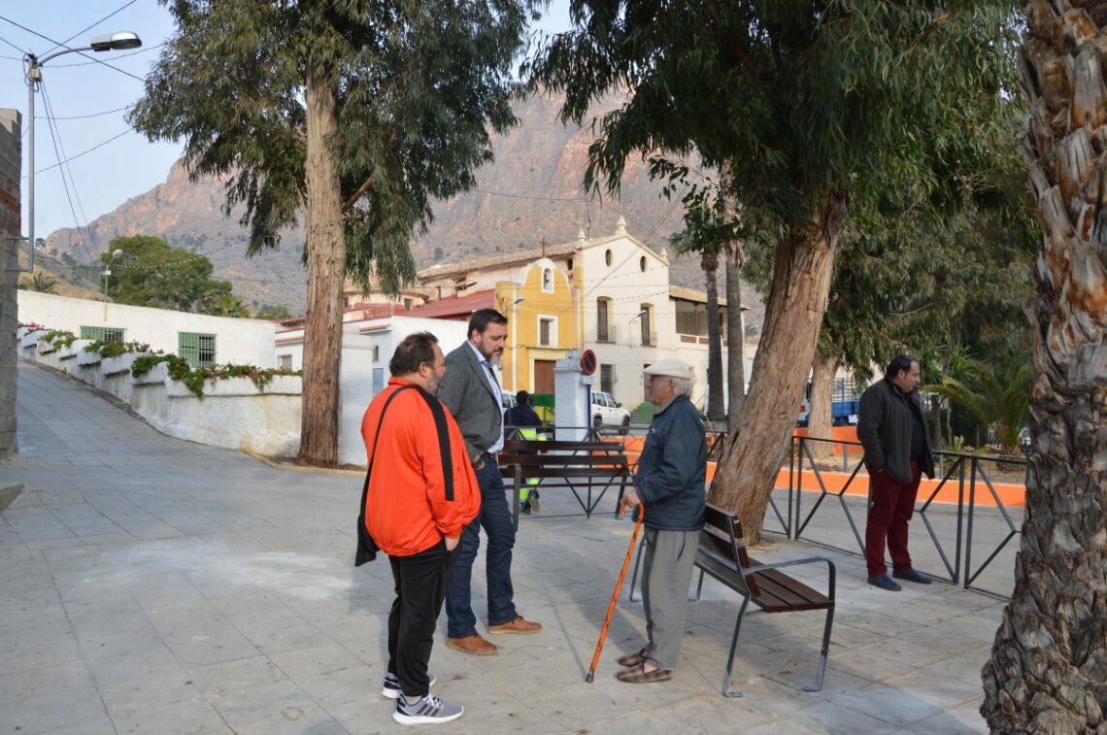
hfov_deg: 70.5
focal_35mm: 26
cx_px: 554
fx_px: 783
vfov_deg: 50.3
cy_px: 368
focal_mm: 17
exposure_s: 1/160
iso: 100
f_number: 6.3
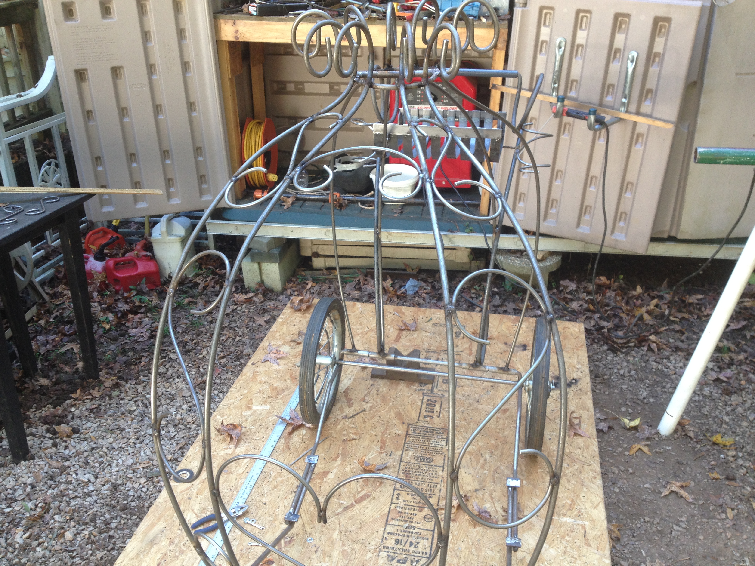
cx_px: 378
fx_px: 763
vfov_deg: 40.7
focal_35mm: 35
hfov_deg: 52.6
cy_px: 283
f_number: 2.4
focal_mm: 4.28
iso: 64
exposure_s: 1/60
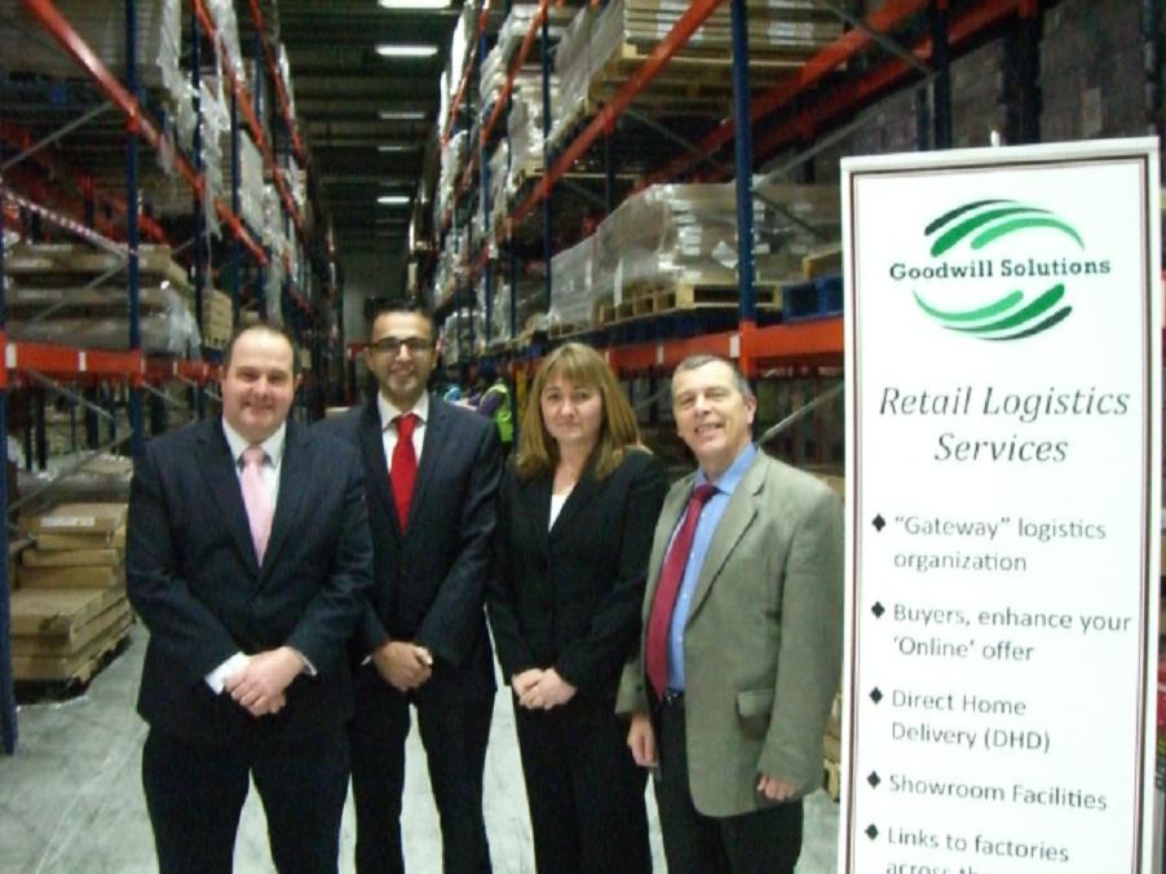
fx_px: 1280
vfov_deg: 37.7
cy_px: 437
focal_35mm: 38
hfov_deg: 49.0
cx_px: 583
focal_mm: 6.2
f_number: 2.7
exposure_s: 1/15
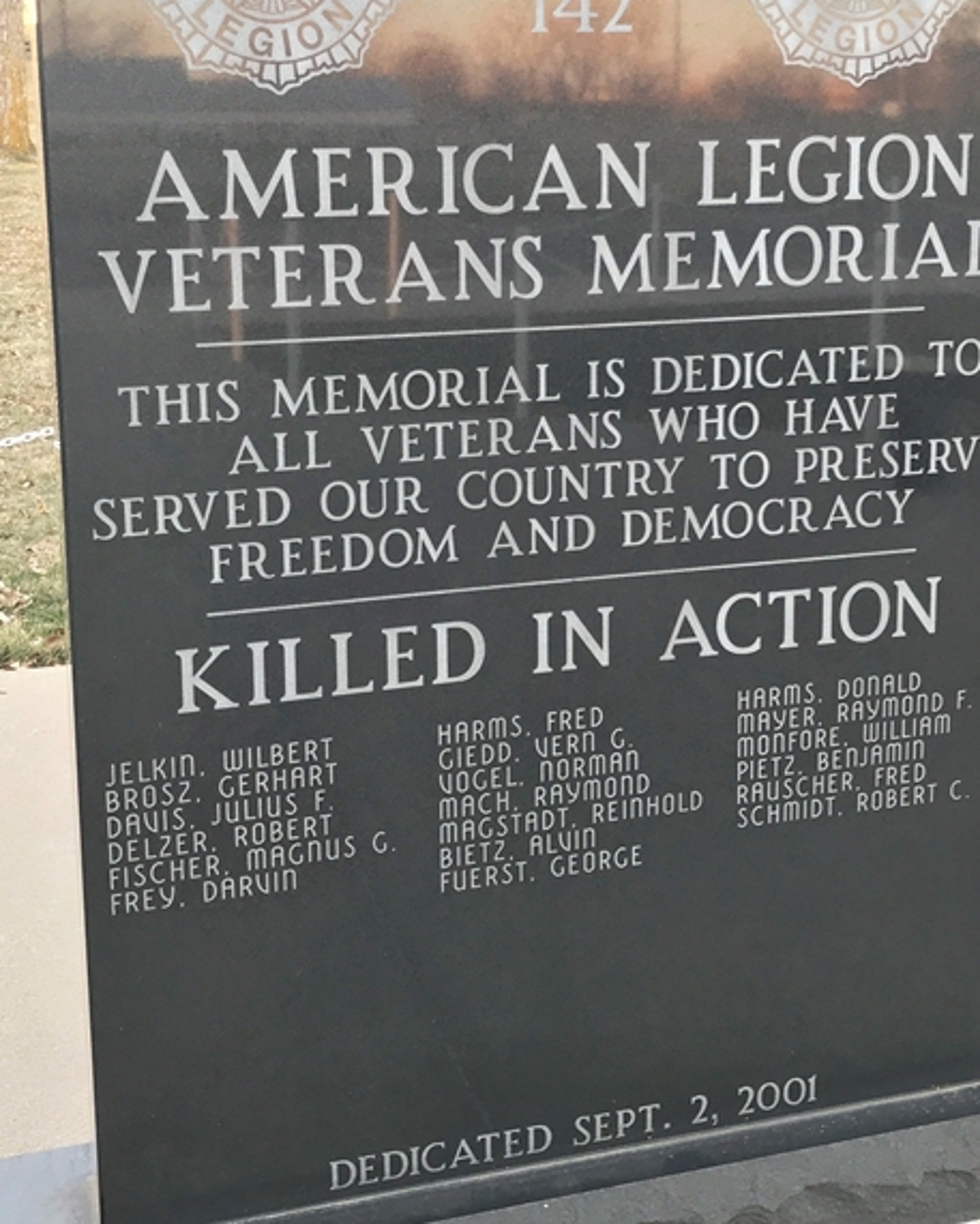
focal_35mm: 49
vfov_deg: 37.7
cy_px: 431
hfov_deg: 30.8
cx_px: 502
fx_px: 1776
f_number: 1.8
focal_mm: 3.99
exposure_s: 1/47
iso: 25
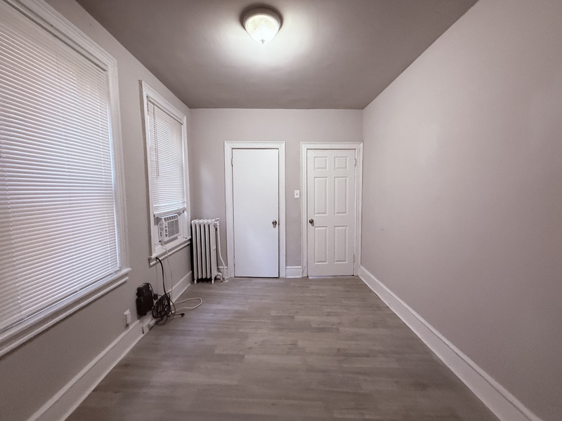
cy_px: 210
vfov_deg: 85.7
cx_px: 281
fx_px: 227
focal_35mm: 14
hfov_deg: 102.1
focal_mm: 2.22
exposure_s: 1/60
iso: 500
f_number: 2.2
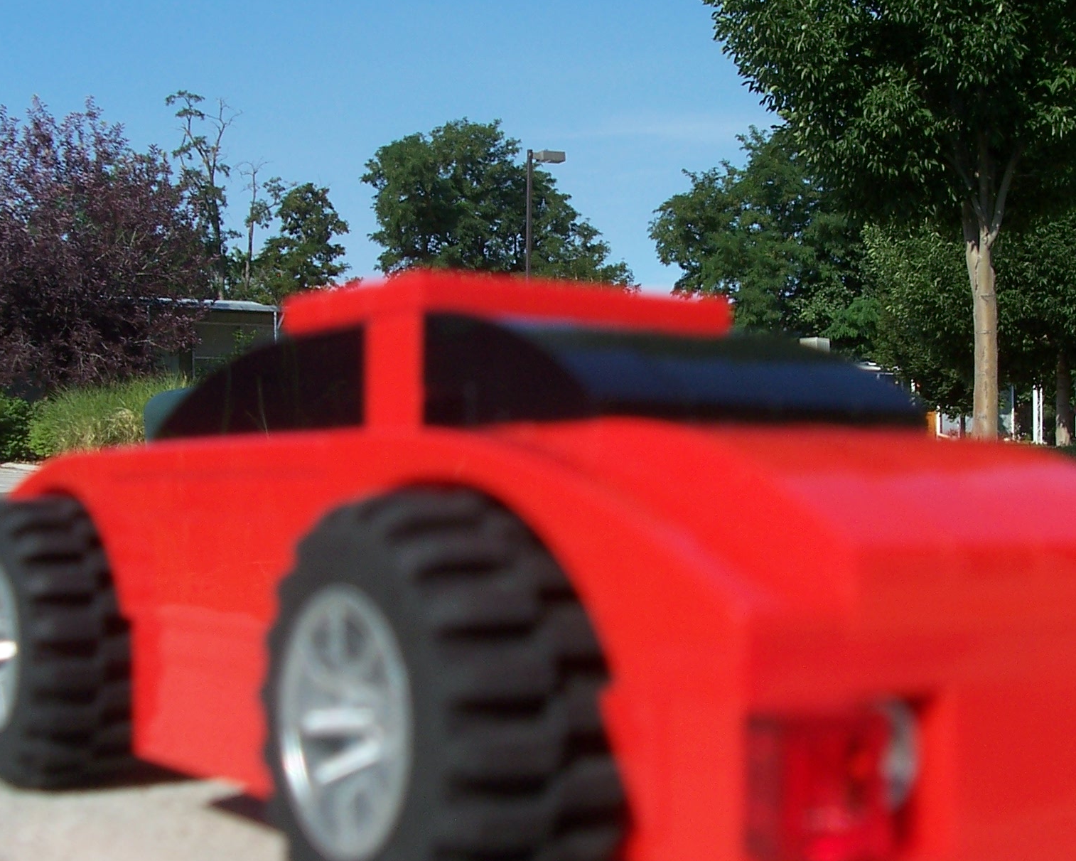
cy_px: 516
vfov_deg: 29.1
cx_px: 634
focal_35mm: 52
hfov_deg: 35.9
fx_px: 1656
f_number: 4
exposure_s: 1/750
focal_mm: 6
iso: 80
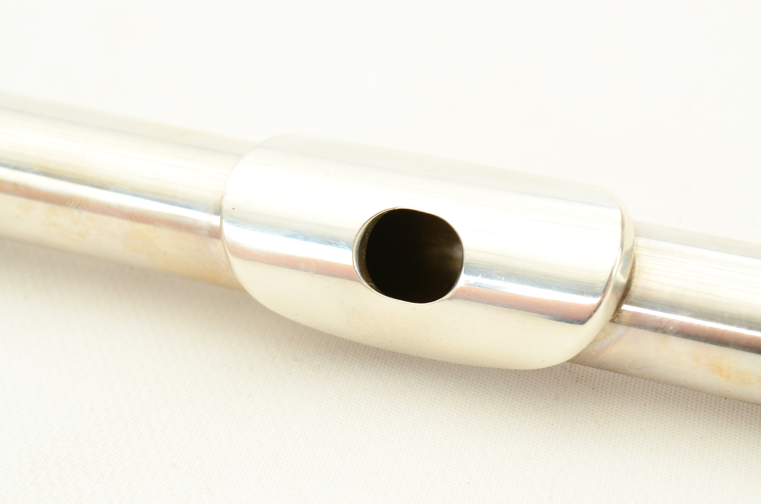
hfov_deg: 24.7
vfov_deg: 16.5
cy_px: 252
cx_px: 380
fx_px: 1740
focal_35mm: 82
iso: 320
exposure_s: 1/60
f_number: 13
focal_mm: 55
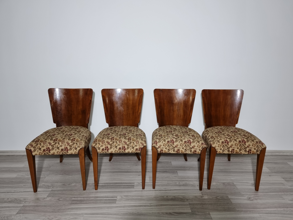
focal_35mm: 24
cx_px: 146
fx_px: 203
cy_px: 110
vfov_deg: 56.8
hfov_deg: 71.6
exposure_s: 1/100
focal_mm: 6.7
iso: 250
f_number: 1.8
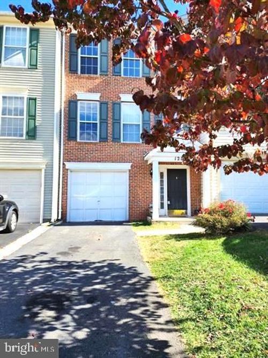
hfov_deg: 58.9
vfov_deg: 73.9
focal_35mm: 23
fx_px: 237
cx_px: 134
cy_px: 179
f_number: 1.8
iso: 12
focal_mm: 6.4
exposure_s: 1/362
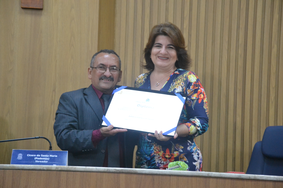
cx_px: 142
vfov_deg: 10.8
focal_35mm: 128
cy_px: 94
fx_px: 1002
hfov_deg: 16.1
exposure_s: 1/100
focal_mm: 85
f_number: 5.6
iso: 3200
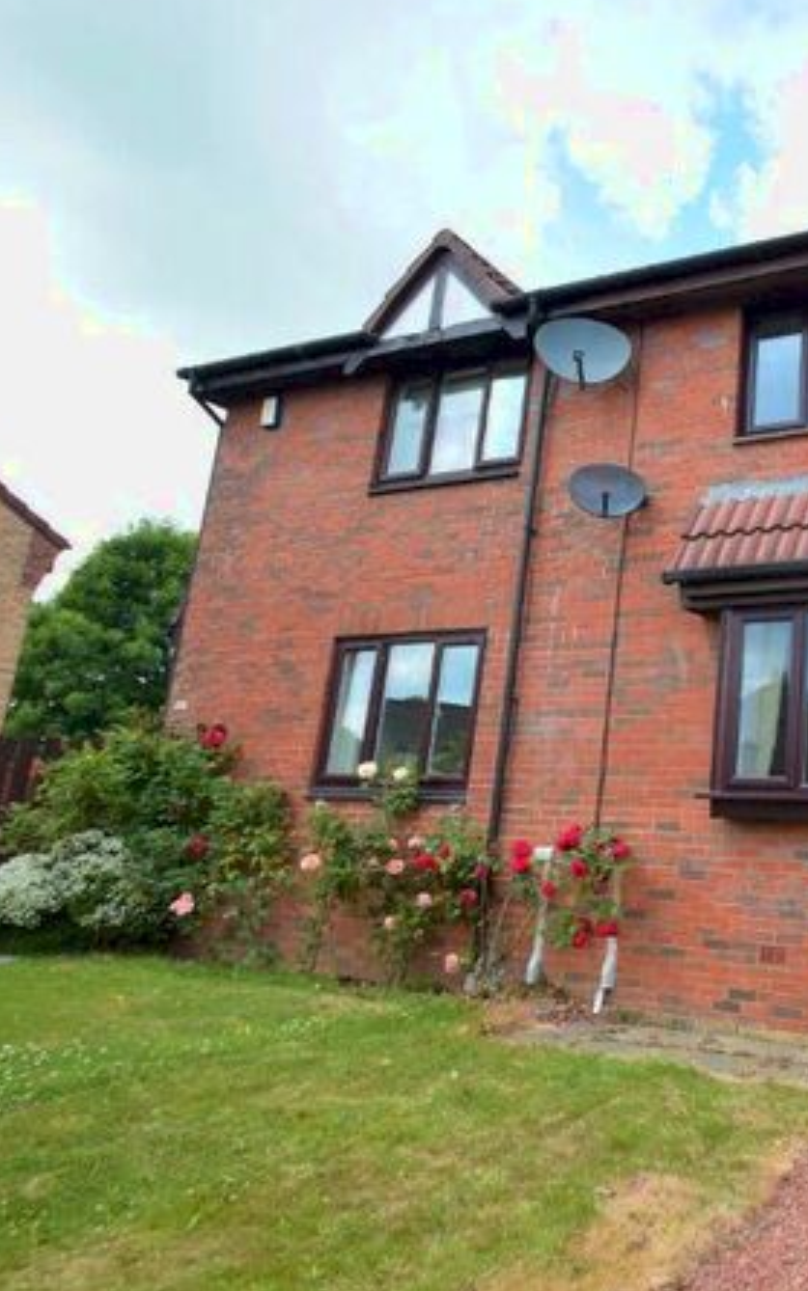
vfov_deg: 74.8
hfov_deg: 42.6
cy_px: 630
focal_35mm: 24
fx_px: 845
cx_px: 843
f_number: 8
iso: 320
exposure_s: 1/250
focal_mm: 10
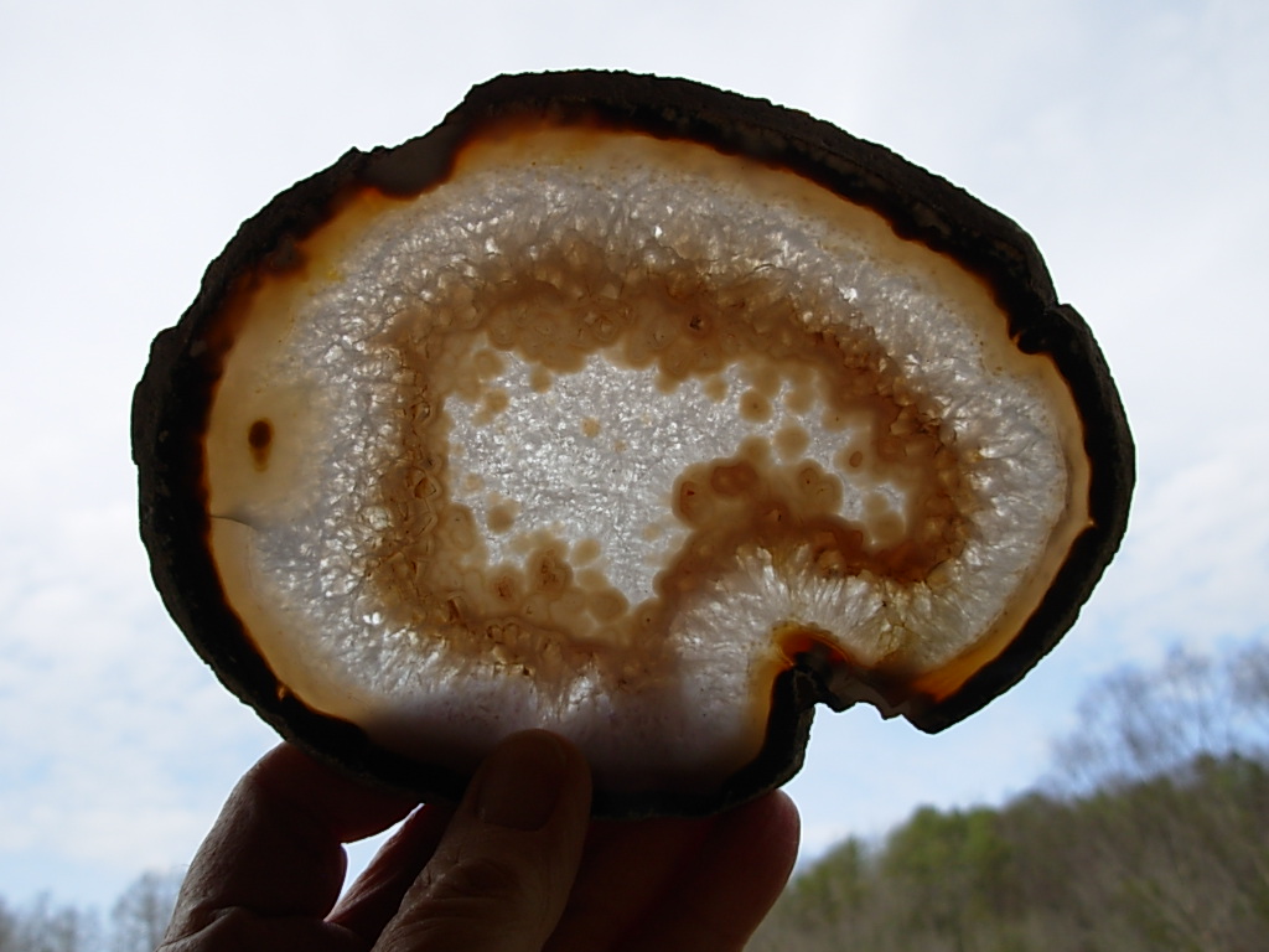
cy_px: 476
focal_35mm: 38
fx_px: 1393
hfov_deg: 49.0
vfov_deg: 37.7
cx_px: 634
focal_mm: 6.3
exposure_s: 1/745
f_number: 2.9
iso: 50
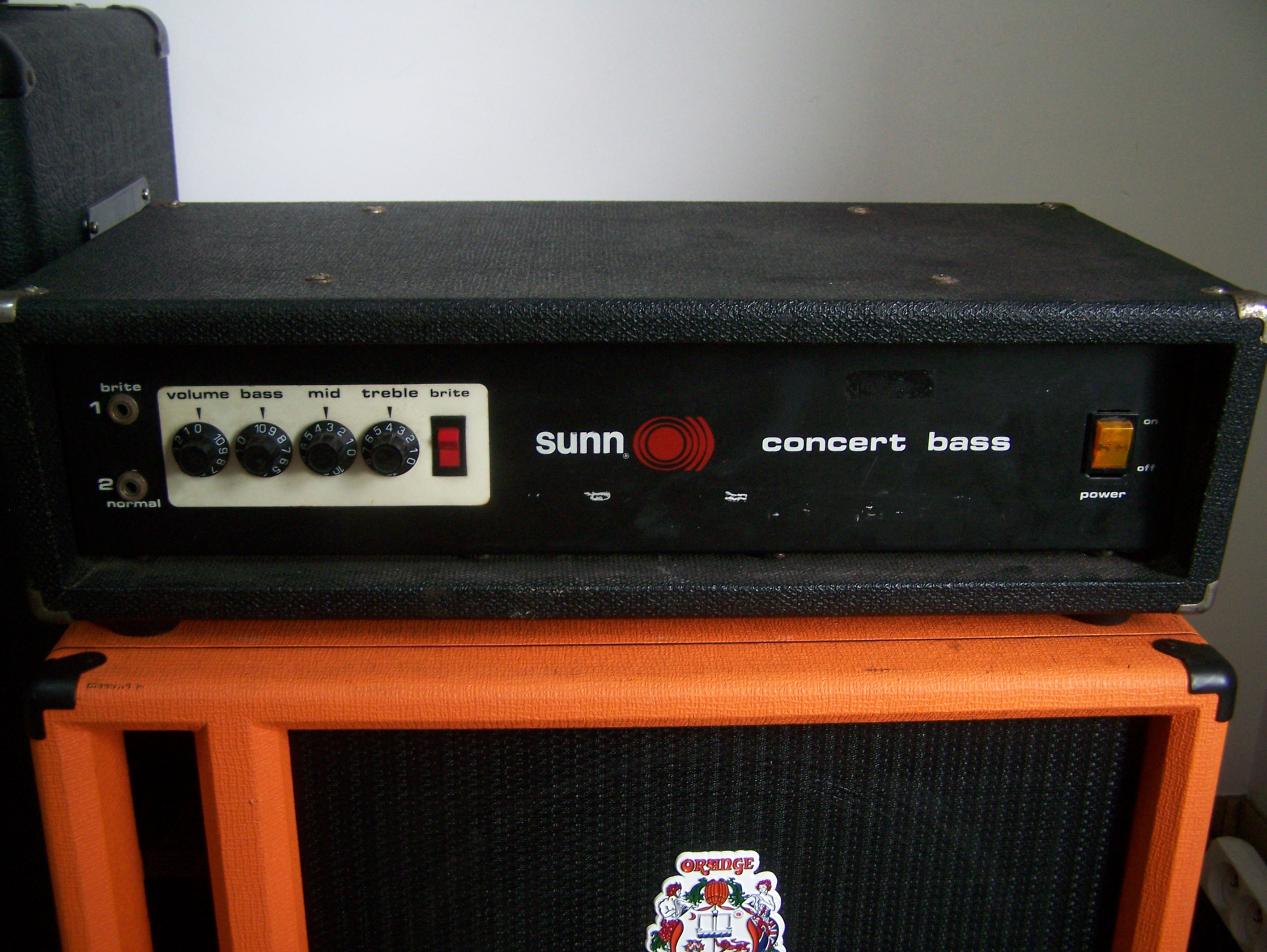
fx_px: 1392
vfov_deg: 37.8
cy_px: 476
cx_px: 634
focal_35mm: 38
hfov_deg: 48.9
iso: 160
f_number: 2.8
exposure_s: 1/30
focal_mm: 6.3
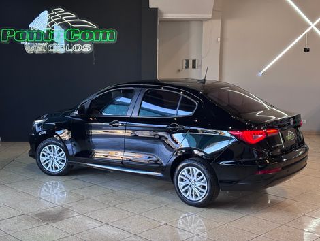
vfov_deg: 28.1
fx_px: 481
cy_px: 120
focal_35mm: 52
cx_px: 160
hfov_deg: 36.8
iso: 125
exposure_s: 1/60
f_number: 1.6
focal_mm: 5.96
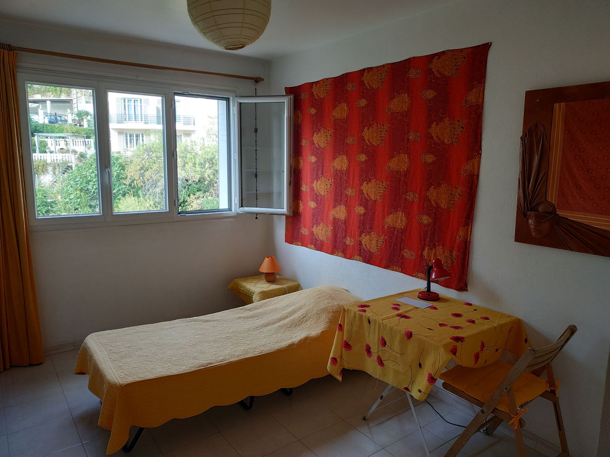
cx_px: 305
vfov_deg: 56.8
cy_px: 228
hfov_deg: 71.6
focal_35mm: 24
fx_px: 423
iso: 250
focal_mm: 3.94
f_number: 1.9
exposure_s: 1/162
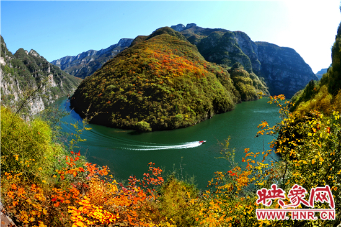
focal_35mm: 16
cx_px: 170
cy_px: 114
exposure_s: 1/125
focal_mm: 16
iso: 200
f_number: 14
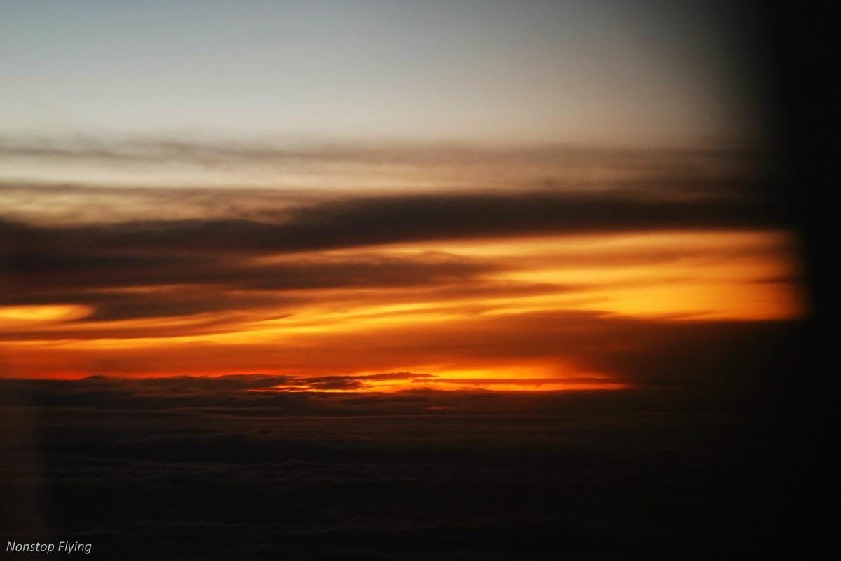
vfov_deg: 6.9
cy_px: 280
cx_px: 420
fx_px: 4672
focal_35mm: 200
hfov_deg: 10.3
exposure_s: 1/13
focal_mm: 72
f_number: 4.5
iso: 320
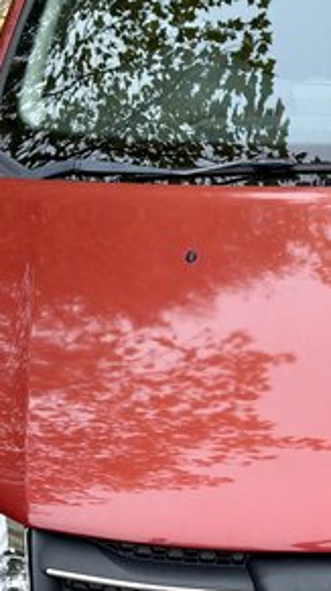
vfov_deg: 25.2
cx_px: 390
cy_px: 378
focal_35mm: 84
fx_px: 1315
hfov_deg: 14.0
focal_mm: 6.76
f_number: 1.78
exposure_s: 1/60
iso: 100
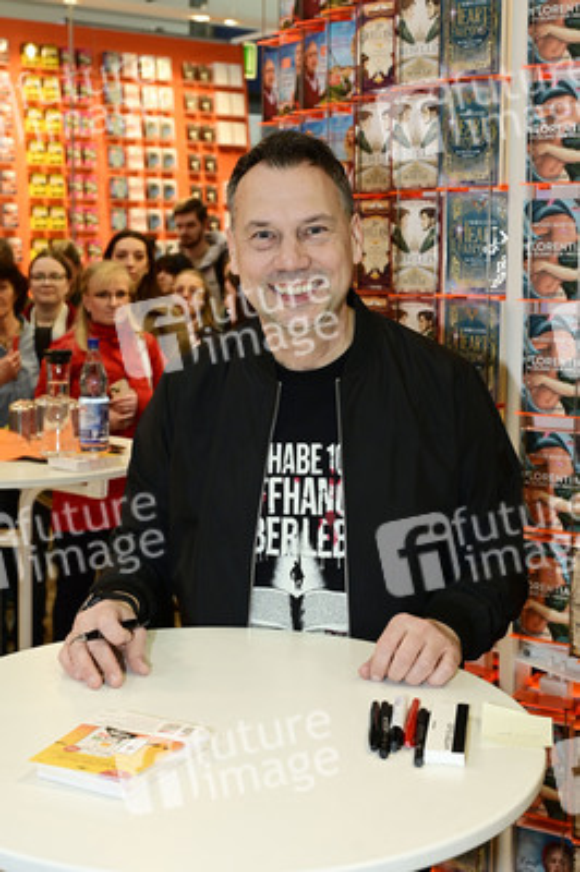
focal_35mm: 41
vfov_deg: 47.4
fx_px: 992
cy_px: 436
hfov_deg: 32.6
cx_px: 290
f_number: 6.3
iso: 1600
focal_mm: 41
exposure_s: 1/200
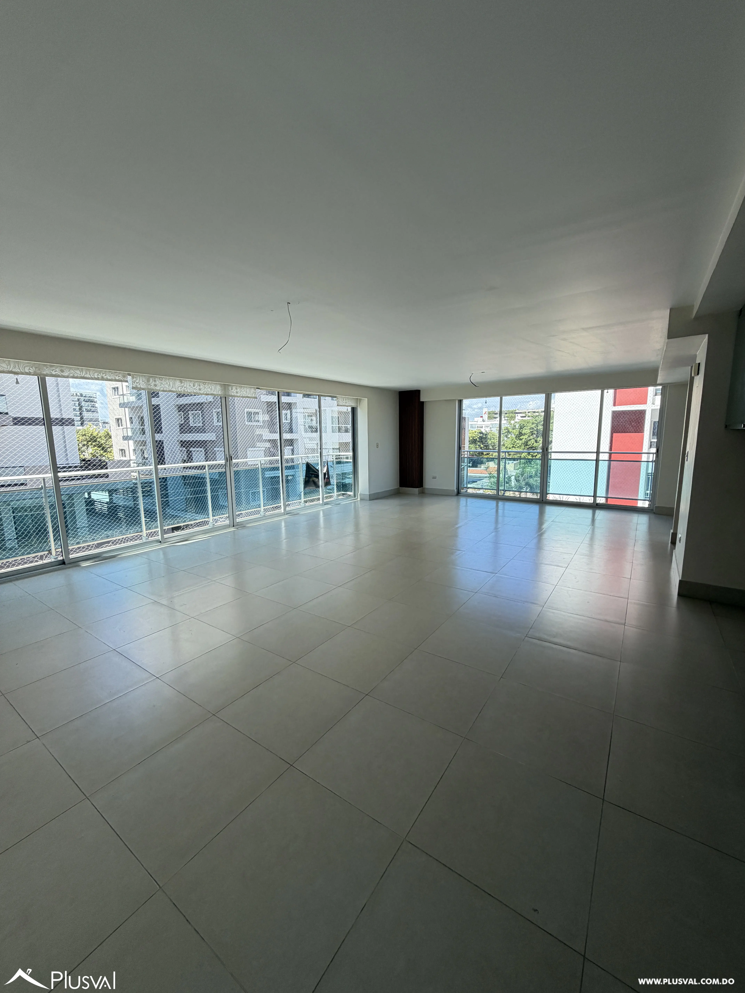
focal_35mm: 14
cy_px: 496
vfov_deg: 102.1
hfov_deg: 85.7
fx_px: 402
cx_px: 372
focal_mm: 2.22
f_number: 2.2
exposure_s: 1/205
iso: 64
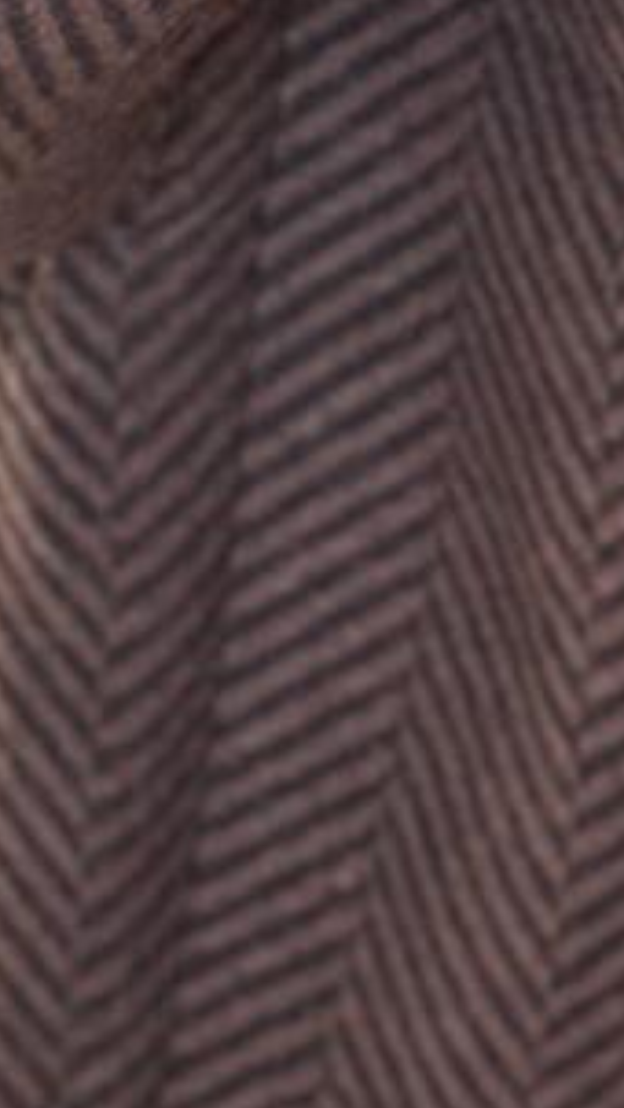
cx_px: 514
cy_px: -396
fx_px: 8143
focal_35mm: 277
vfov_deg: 7.7
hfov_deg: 4.4
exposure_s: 1/121
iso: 80
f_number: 1.78
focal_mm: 6.76
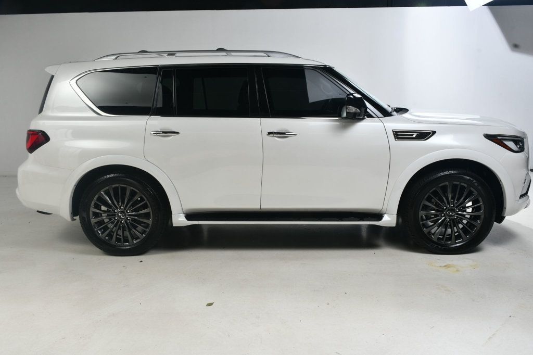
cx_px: 266
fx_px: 444
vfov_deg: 43.6
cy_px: 178
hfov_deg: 61.9
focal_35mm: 30
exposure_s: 1/160
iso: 100
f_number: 14
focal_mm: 20
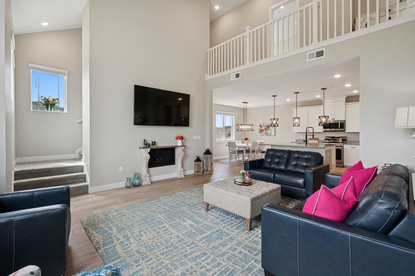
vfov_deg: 73.7
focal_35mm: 16
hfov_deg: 96.8
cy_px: 138
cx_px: 208
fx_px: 184
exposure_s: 1/125
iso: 400
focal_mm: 16
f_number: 9
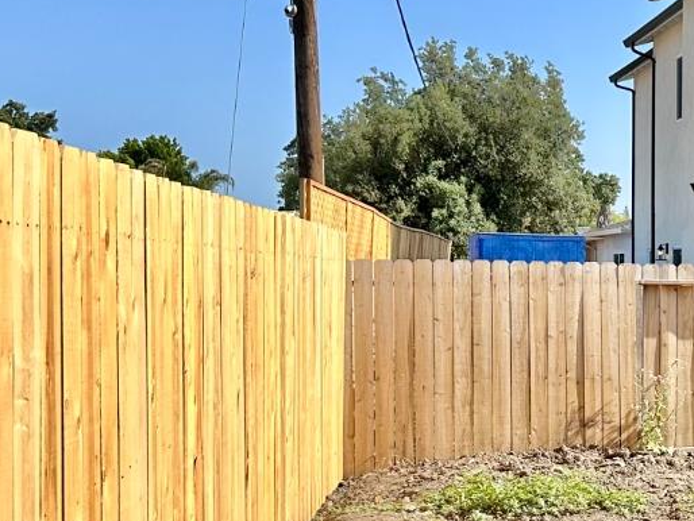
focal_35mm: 70
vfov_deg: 21.0
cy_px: 307
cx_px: 848
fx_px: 1404
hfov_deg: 24.9
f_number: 1.78
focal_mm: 6.86
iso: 80
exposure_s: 1/4545
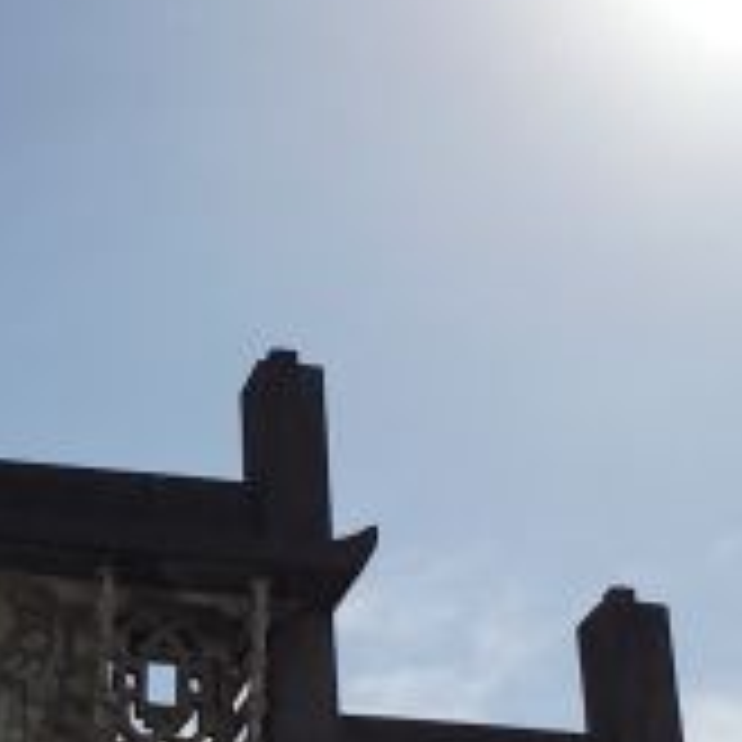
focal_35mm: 109
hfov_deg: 15.9
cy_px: 677
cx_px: 193
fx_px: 2643
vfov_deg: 15.8
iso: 25
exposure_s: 1/7692
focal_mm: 4.15
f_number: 2.2
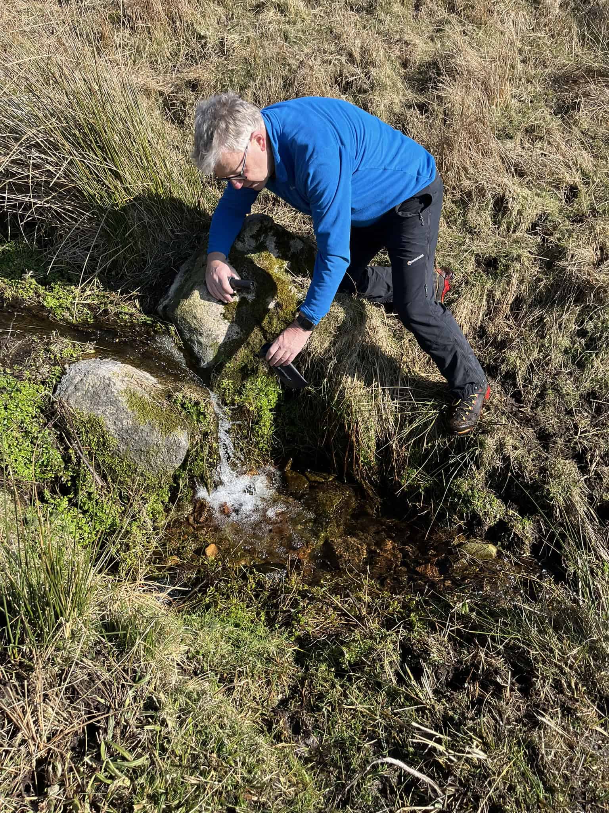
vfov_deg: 67.3
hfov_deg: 53.1
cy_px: 406
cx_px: 304
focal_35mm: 26
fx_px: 610
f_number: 1.6
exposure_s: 1/1802
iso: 50
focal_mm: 5.1
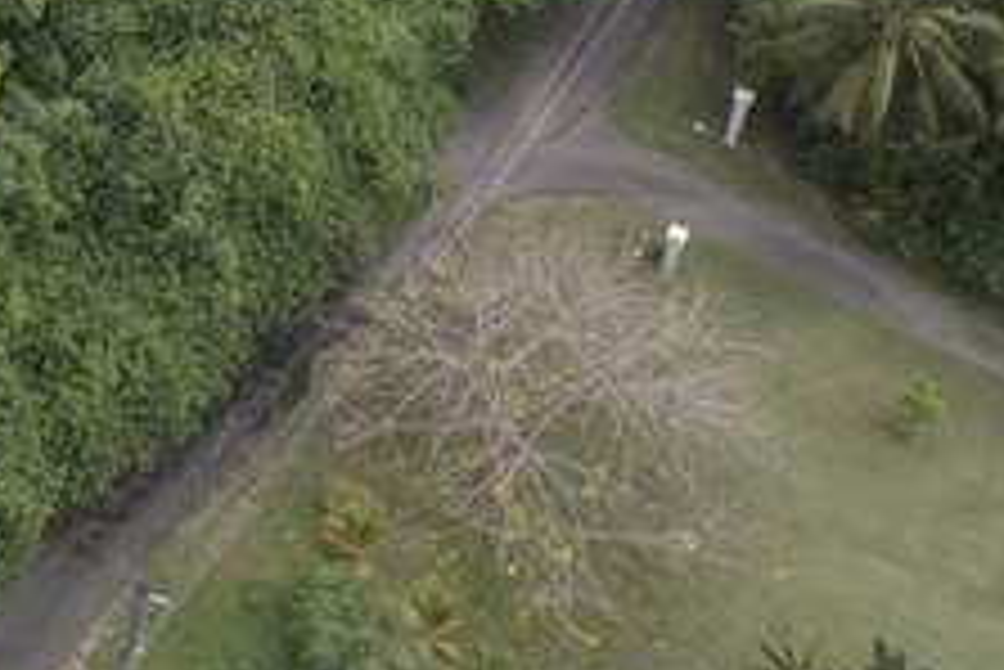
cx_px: -788
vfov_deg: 9.9
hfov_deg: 14.4
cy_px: -814
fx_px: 3516
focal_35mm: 126
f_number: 2.8
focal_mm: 8.38
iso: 100
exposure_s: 1/640
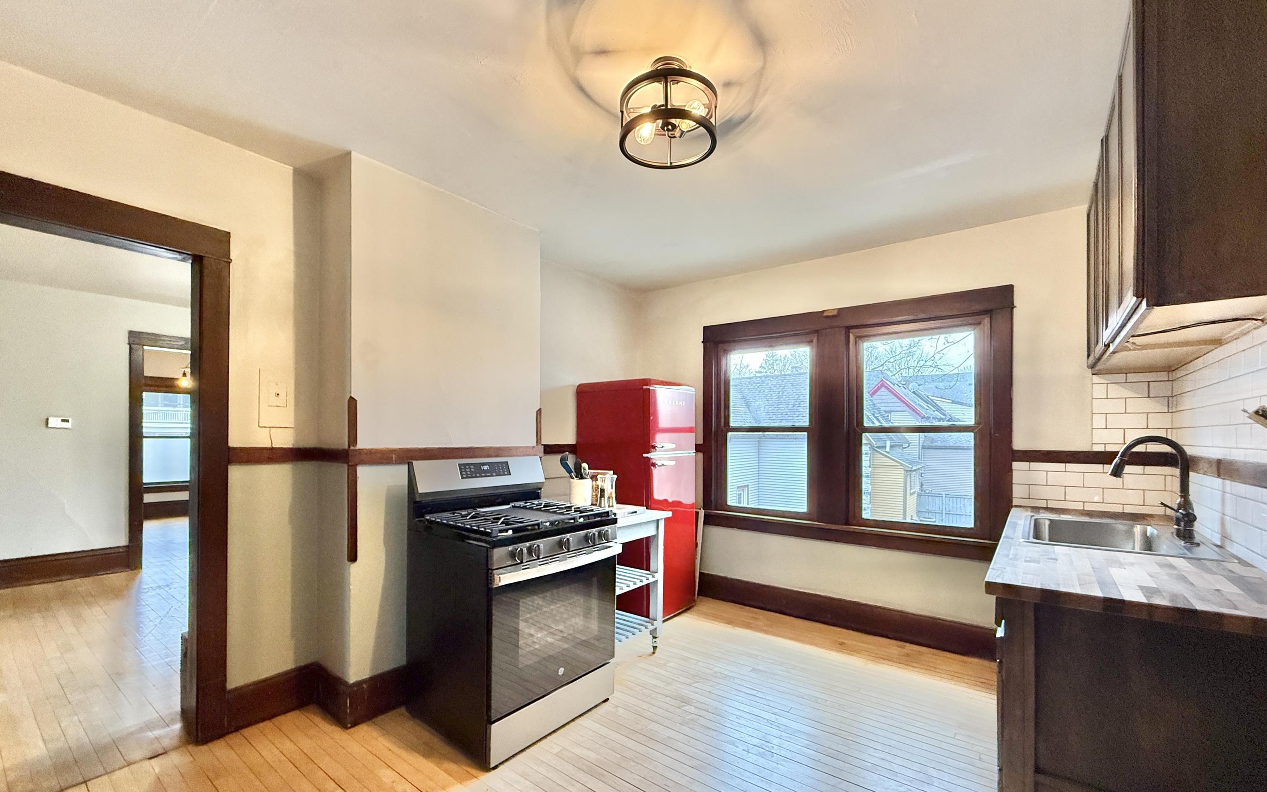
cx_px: 633
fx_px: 518
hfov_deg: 101.5
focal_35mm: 15
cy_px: 409
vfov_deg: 74.8
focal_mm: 2.22
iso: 500
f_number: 2.2
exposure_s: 1/120
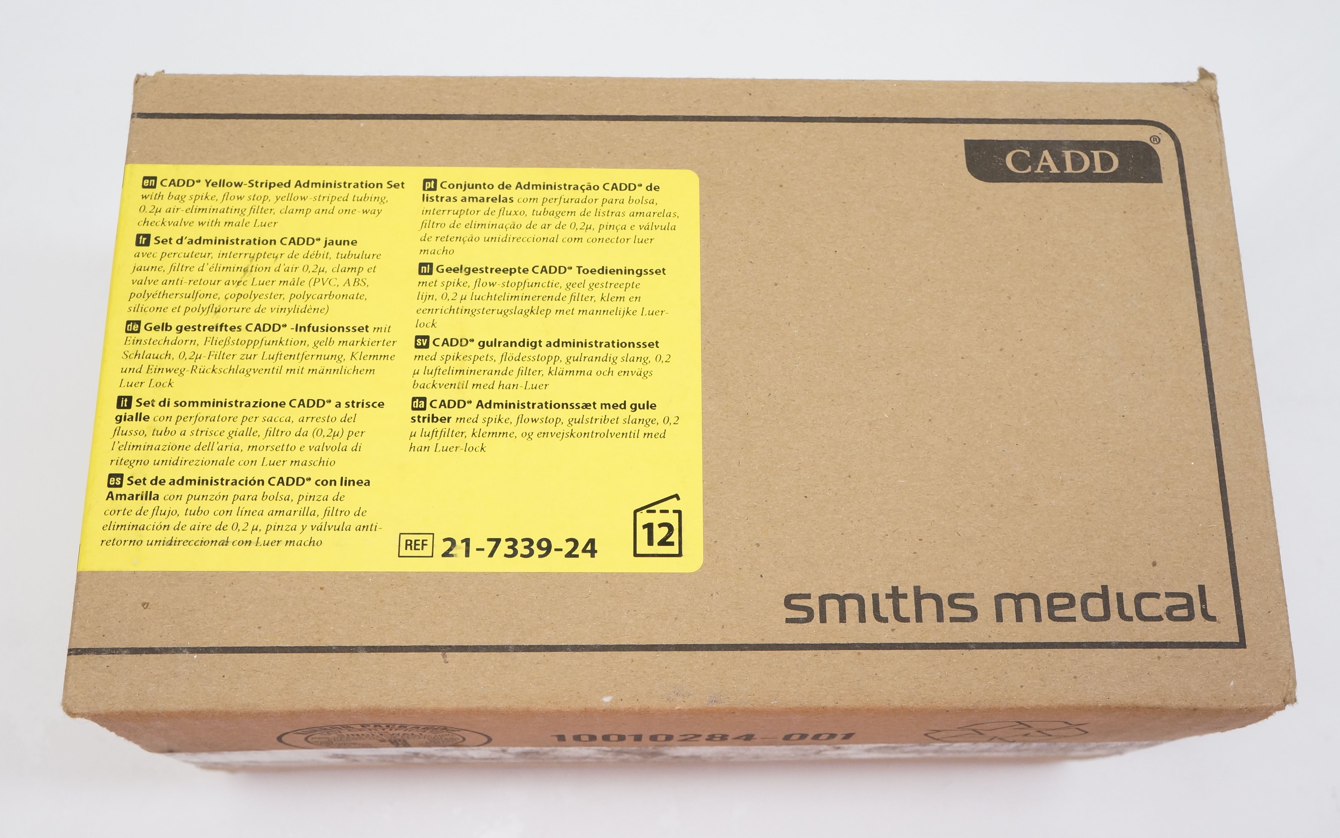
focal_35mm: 37
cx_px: 676
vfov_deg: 34.4
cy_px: 417
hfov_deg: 52.7
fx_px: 1351
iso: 800
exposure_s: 1/100
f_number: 7.1
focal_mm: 24
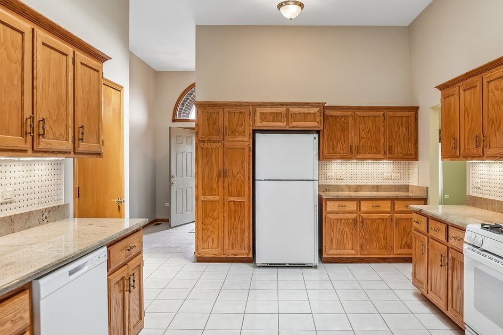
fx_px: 335
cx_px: 308
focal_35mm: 24
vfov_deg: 53.1
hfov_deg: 72.7
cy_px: 152
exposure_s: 1/100
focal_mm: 14
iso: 400
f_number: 5
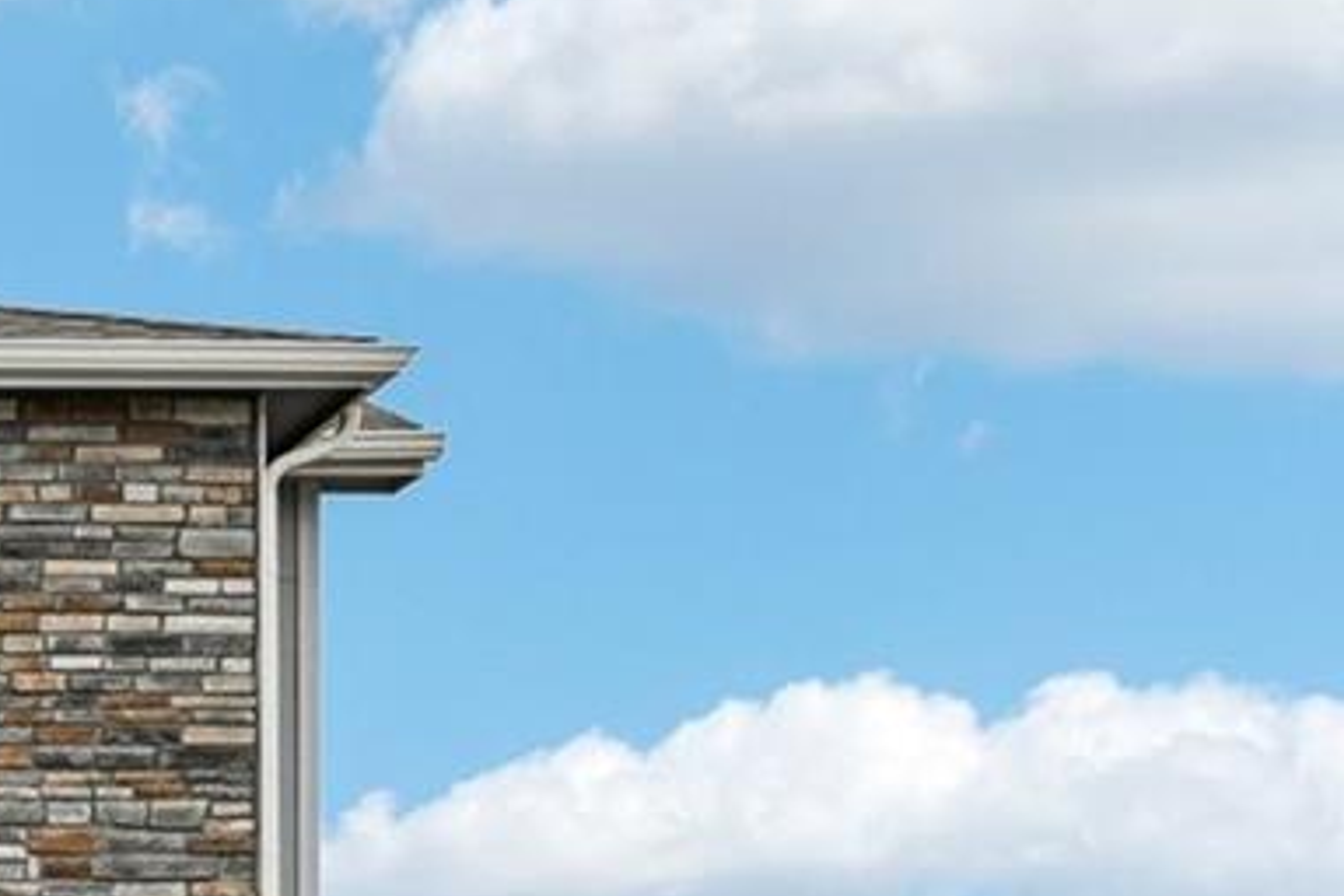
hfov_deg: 13.9
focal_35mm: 125
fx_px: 4666
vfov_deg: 10.7
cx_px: -1340
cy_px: 1250
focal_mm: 30
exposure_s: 1/40
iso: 64
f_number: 11
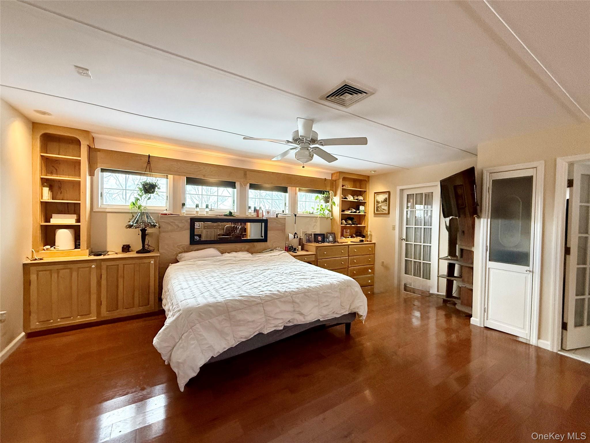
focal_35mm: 14
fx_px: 239
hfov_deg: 102.1
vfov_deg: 85.7
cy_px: 222
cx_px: 295
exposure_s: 1/120
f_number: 2.2
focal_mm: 2.22
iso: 400
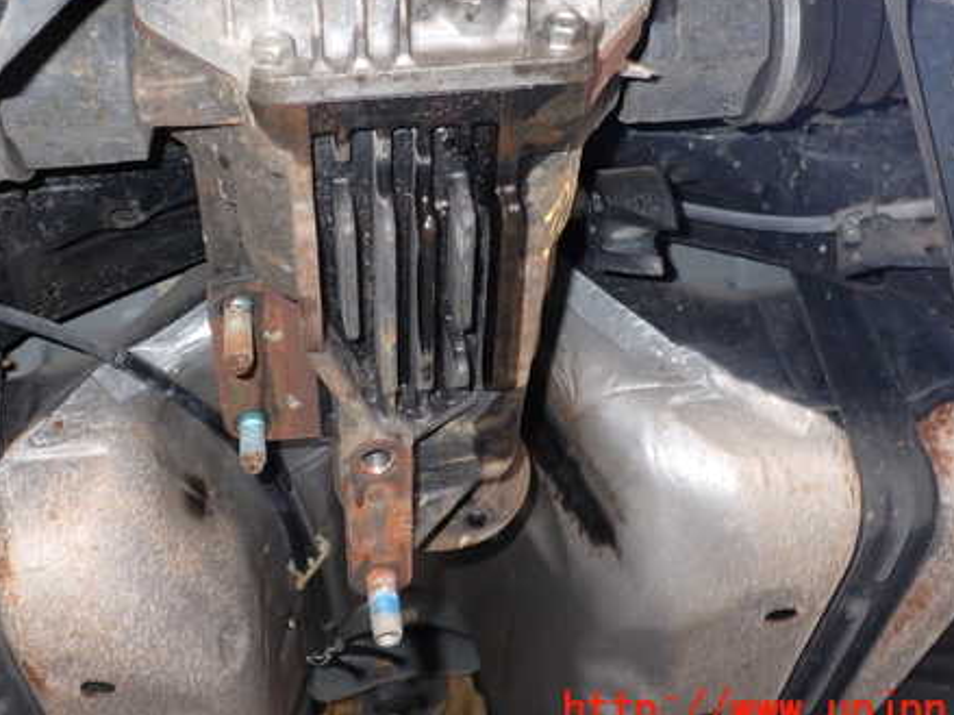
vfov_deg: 34.9
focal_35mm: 41
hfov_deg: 45.6
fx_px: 1130
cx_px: 402
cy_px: 250
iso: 200
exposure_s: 1/30
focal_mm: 5.4
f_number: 2.3
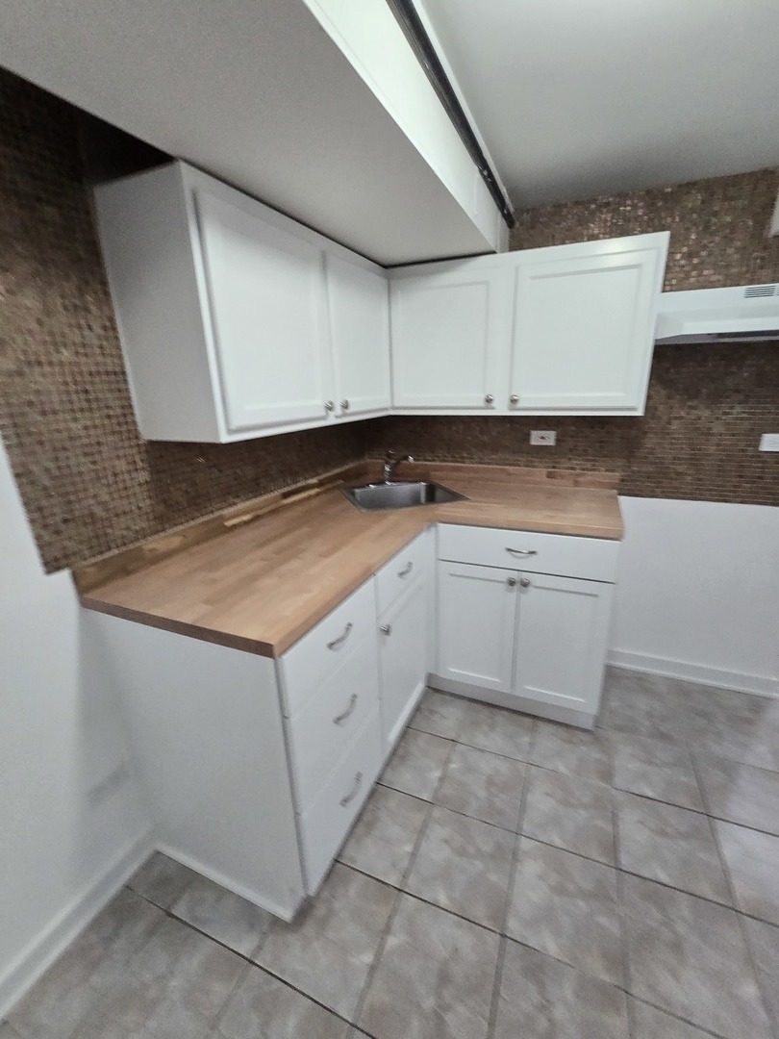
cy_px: 520
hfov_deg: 89.9
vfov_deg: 106.2
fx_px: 390
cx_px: 390
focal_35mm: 13
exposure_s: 1/60
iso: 320
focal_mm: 2.2
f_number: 2.2
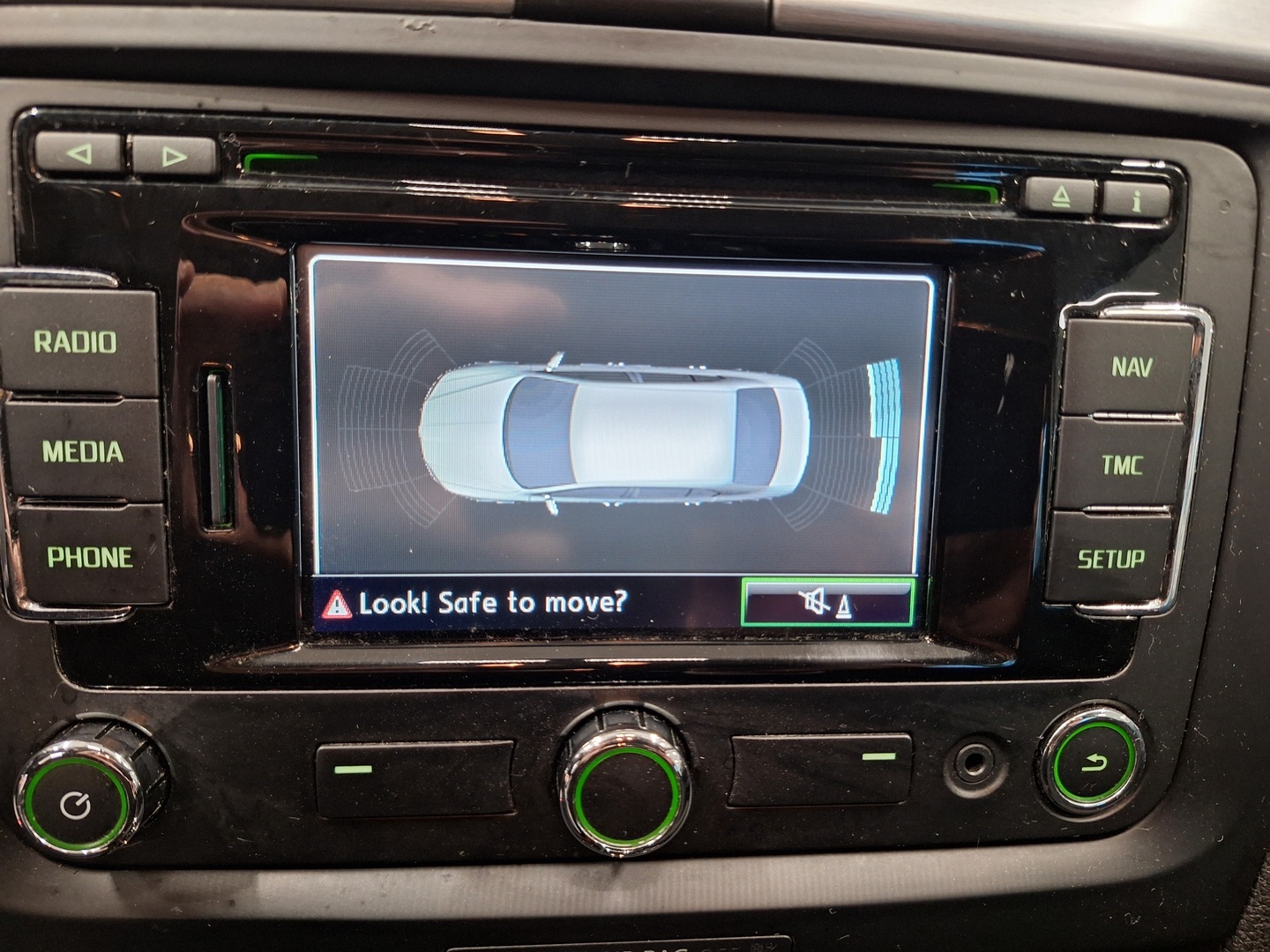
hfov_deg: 73.9
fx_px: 844
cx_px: 635
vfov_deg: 58.9
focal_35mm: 23
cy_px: 476
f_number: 1.8
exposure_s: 1/33
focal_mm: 5.54
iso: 320
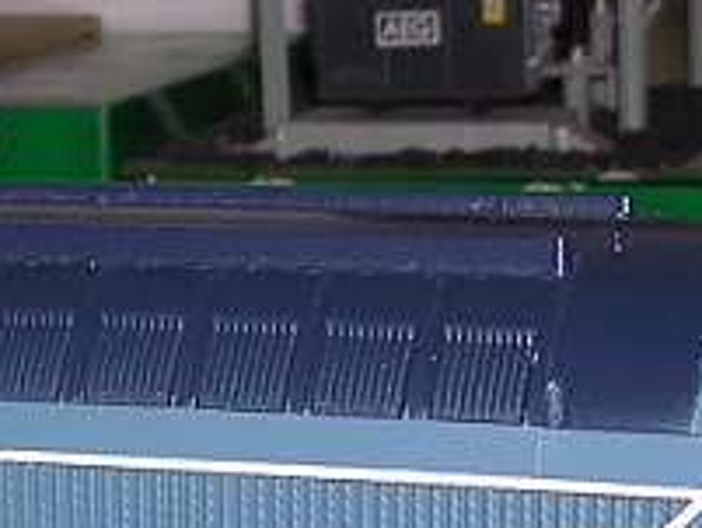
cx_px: -31
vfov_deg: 9.3
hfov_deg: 12.6
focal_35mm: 155
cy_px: 768
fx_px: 3145
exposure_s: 1/60.1
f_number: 2.8
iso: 100
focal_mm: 5.8
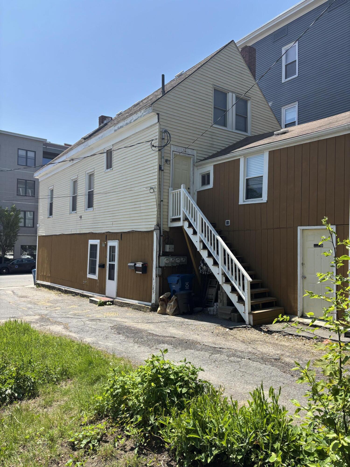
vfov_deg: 67.3
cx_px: 175
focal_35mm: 26
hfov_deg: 53.1
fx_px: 351
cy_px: 234
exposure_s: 1/2242
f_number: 1.6
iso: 50
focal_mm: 5.96
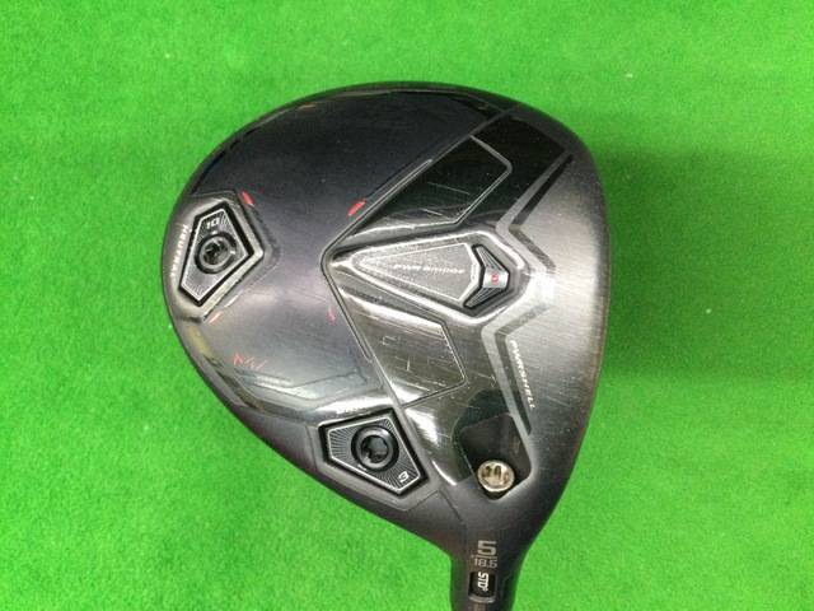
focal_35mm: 31
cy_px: 306
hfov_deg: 58.4
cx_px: 407
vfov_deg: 45.4
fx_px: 729
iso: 200
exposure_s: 1/30
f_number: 2.4
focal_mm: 3.3
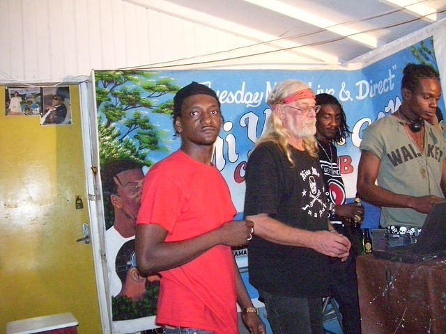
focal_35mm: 36
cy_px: 167
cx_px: 223
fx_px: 464
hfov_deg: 51.4
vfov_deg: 39.7
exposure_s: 1/125
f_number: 2.7
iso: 1250
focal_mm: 6
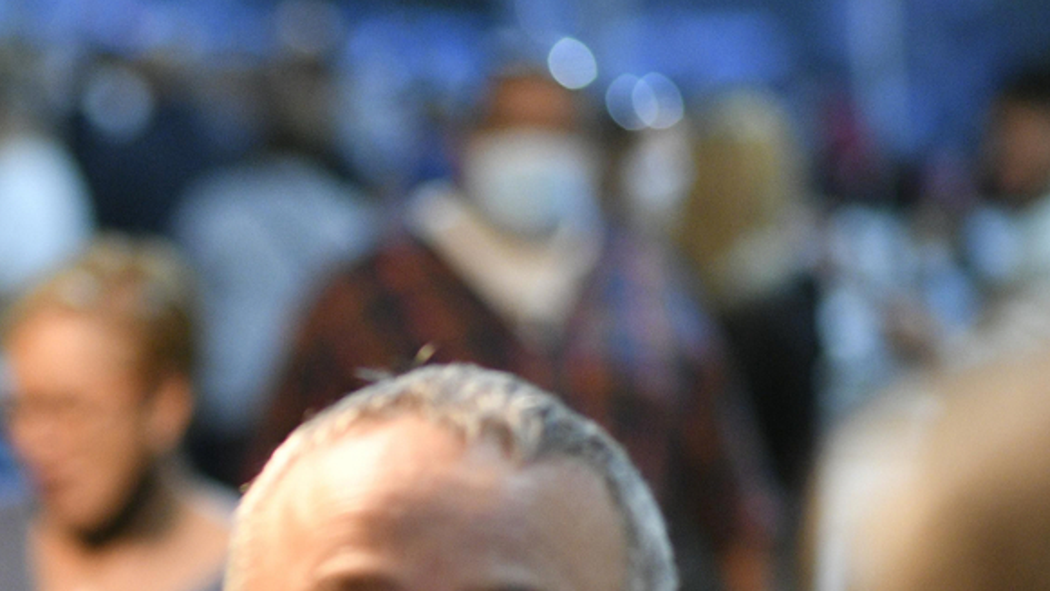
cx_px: -370
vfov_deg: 4.9
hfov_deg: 8.7
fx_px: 6822
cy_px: 743
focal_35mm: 245
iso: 1600
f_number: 2.5
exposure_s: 1/125
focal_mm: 85
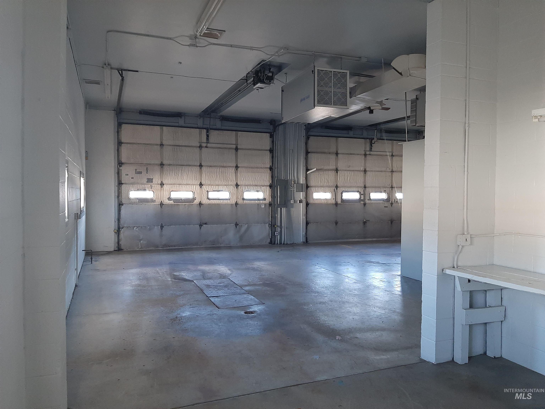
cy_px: 204
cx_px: 272
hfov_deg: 67.3
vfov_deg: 53.1
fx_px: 409
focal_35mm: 26
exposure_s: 1/40
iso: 200
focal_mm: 3.93
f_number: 1.7
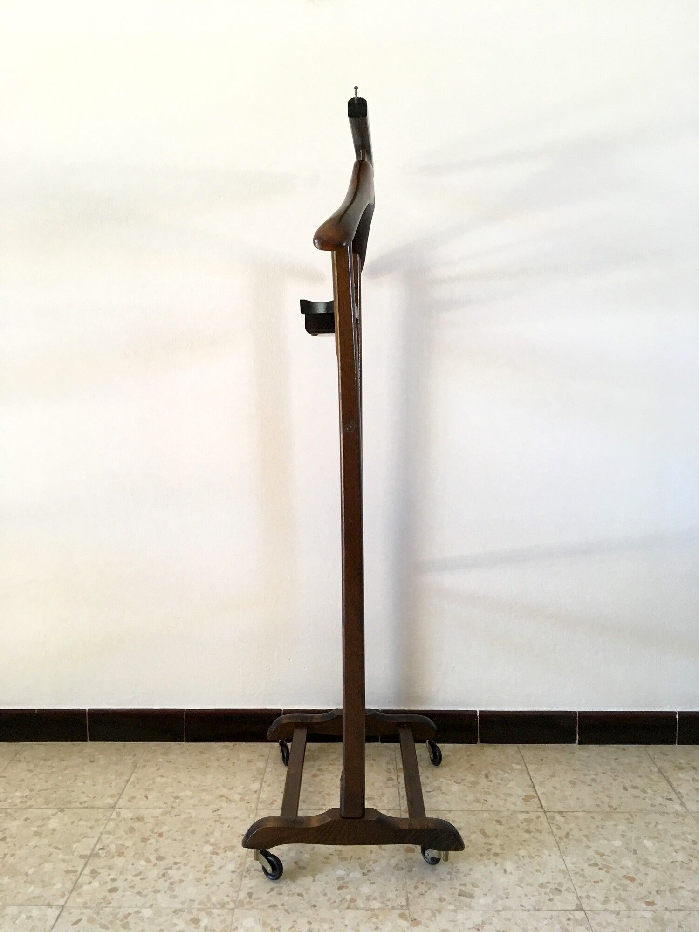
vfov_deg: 61.7
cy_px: 466
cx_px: 350
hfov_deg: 48.2
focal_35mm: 29
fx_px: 781
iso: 64
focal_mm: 4.15
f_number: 2.2
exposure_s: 1/33
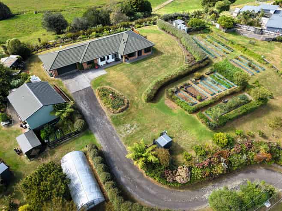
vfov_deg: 56.8
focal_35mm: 24
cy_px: 106
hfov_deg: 71.6
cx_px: 141
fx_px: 195
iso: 100
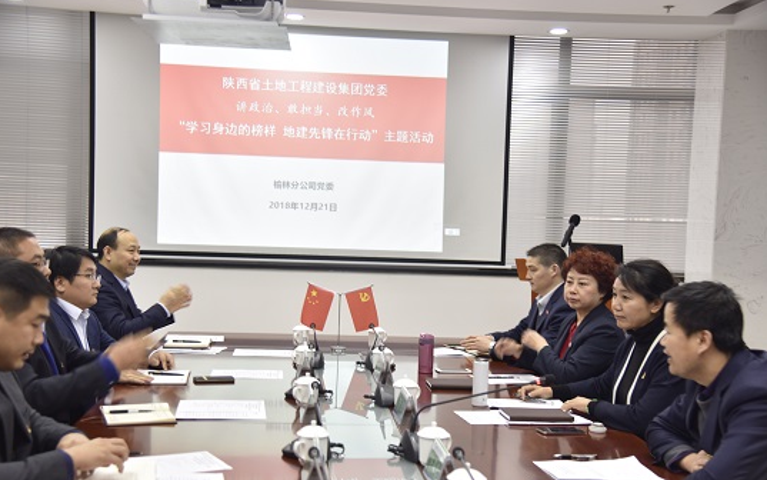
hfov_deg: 41.8
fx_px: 1004
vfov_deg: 26.9
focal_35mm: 48
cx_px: 379
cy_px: 255
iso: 250
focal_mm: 46
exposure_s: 1/40
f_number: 4
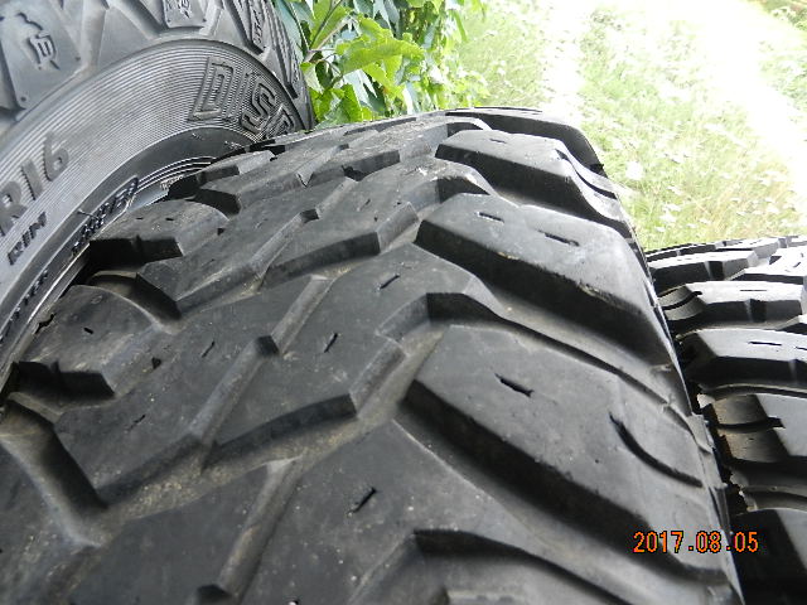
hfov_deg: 69.4
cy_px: 302
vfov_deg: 54.9
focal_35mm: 25
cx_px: 404
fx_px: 583
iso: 360
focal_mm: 4.5
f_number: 3.5
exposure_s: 1/30
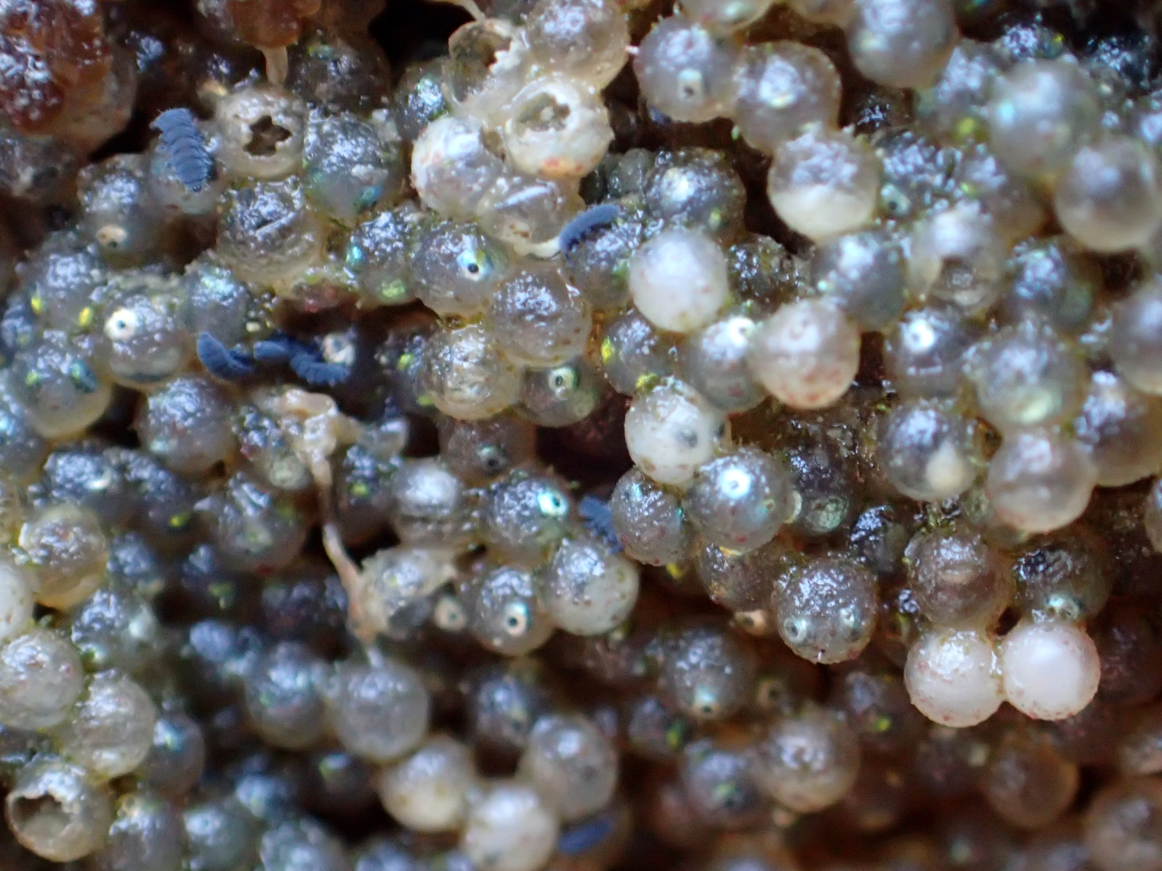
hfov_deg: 19.6
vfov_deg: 14.8
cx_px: 581
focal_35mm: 100
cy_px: 436
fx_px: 3357
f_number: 4.9
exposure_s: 1/30
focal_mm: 18
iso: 1600
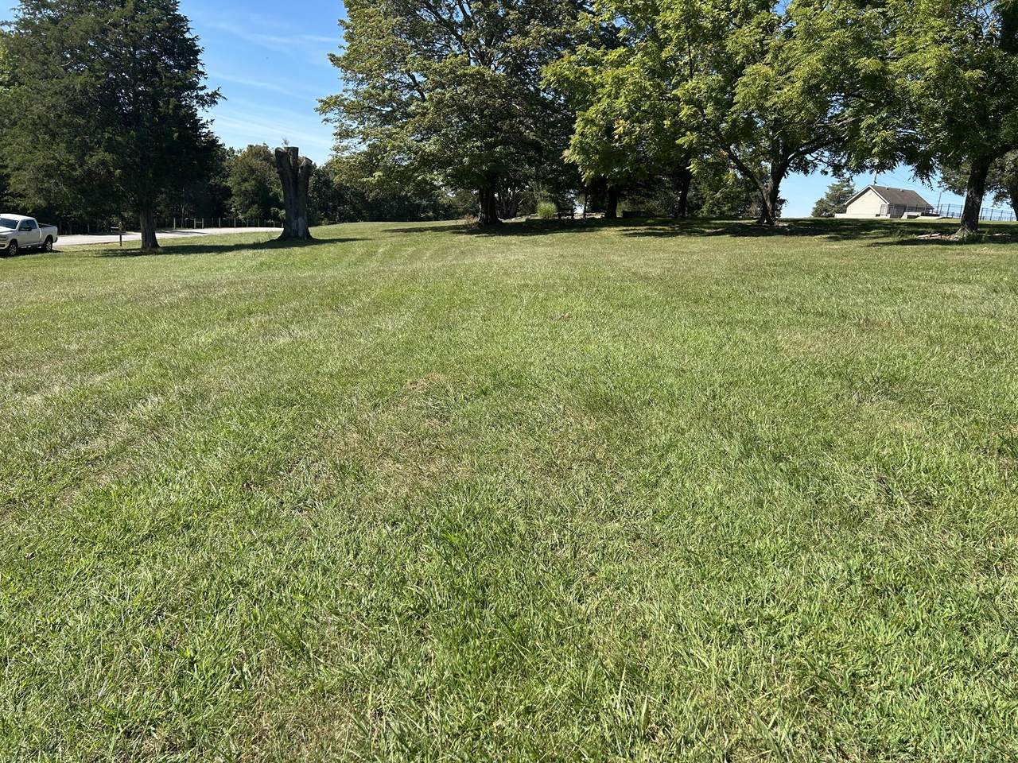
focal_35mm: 26
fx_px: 765
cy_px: 382
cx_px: 509
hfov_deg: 67.3
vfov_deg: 53.1
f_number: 1.5
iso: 50
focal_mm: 5.7
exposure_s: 1/2299
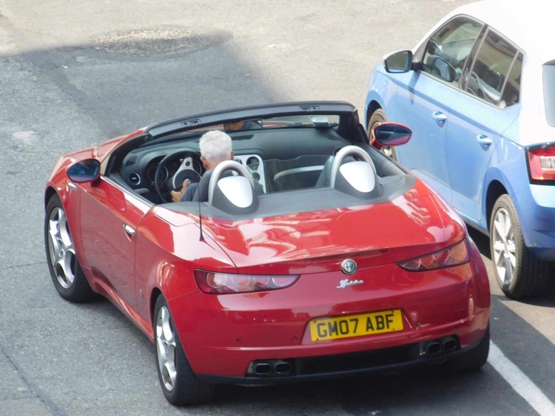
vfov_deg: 2.2
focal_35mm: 686
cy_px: 208
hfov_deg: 2.9
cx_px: 278
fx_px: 10999
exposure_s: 1/125
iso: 180
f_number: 6.2
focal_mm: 121.8
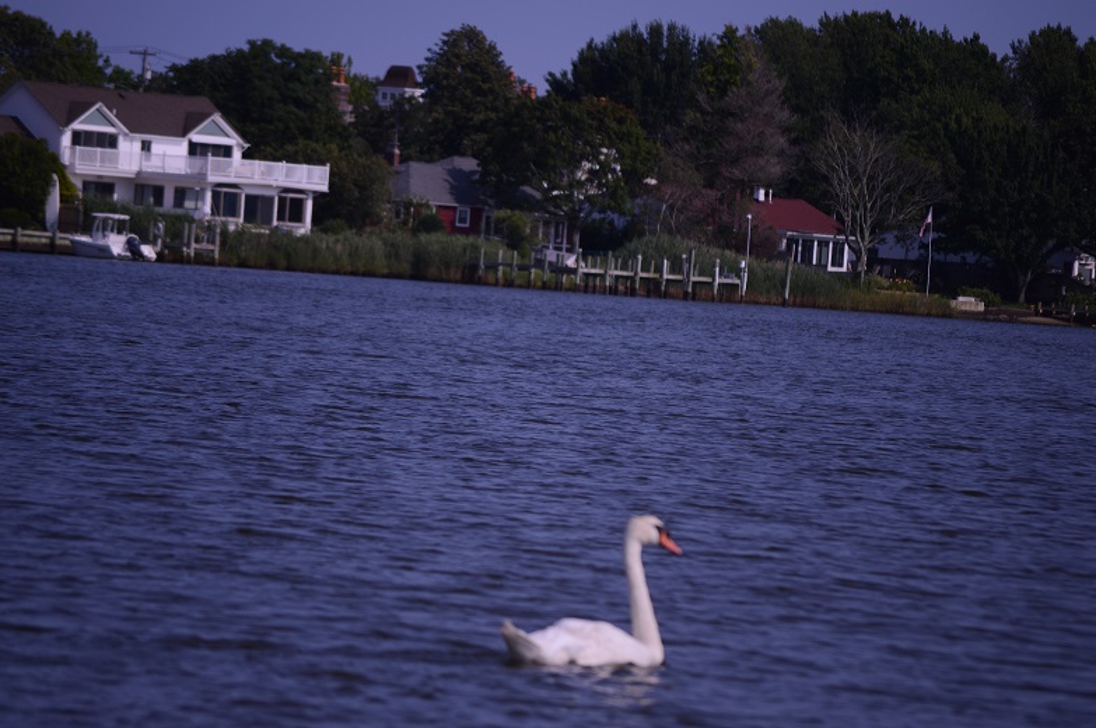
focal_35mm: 285
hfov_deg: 7.2
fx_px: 8666
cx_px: 548
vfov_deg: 4.8
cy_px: 364
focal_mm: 190
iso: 100
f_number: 11
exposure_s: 1/1250
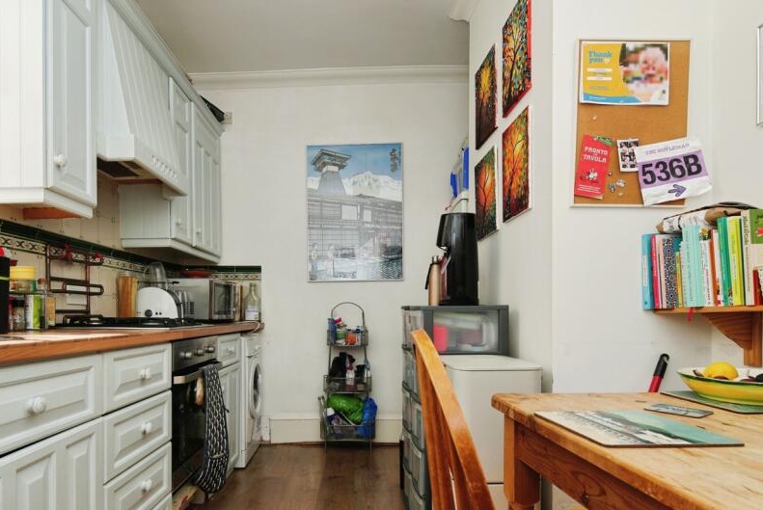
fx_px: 467
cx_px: 327
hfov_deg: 78.1
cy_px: 254
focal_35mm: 22
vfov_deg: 57.3
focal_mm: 17
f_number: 9
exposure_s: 1/200
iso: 640
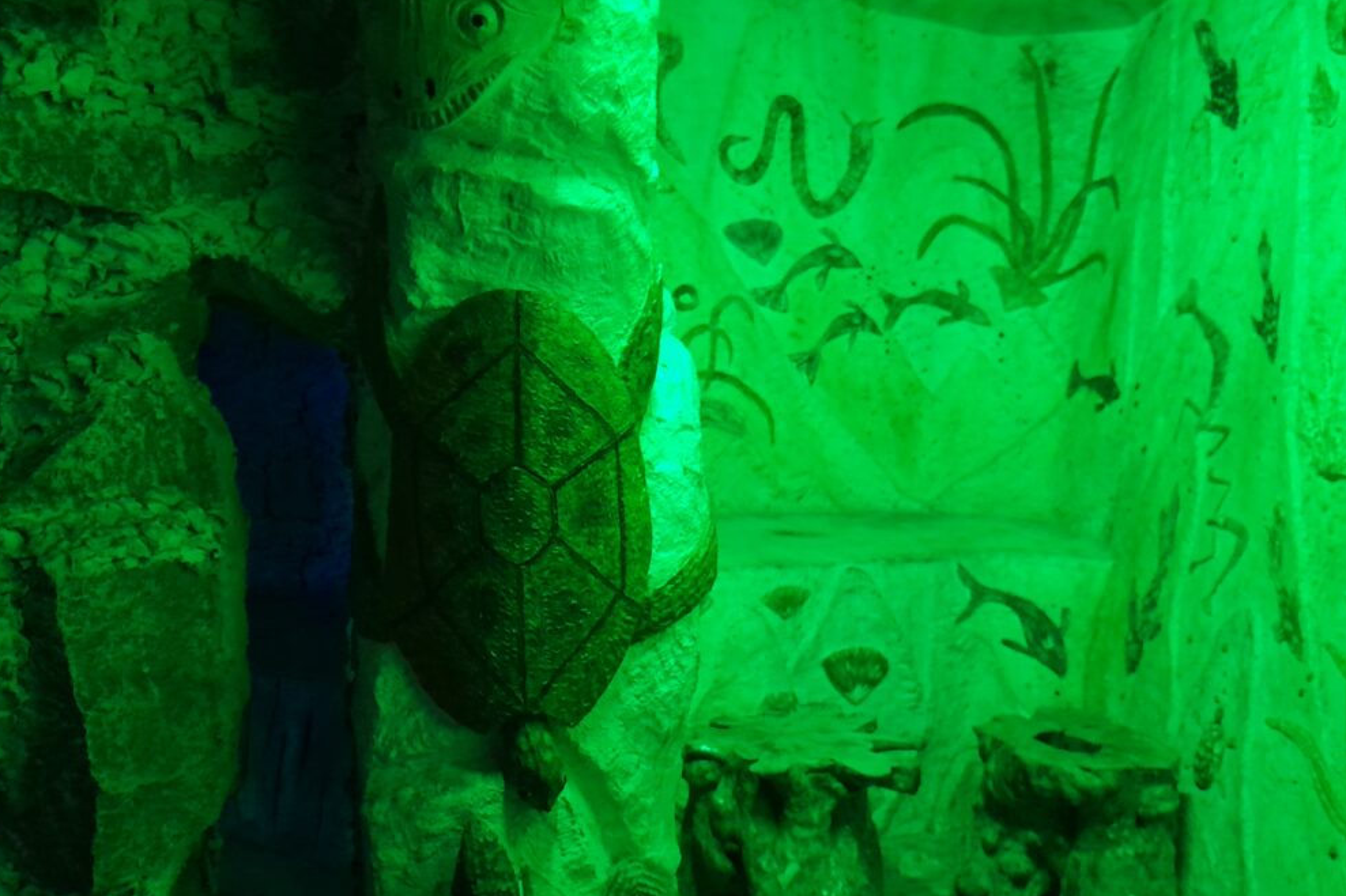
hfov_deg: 65.5
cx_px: 678
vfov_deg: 46.4
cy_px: 465
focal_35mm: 28
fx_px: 1047
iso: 1000
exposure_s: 1/10
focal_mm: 3.98
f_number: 1.8
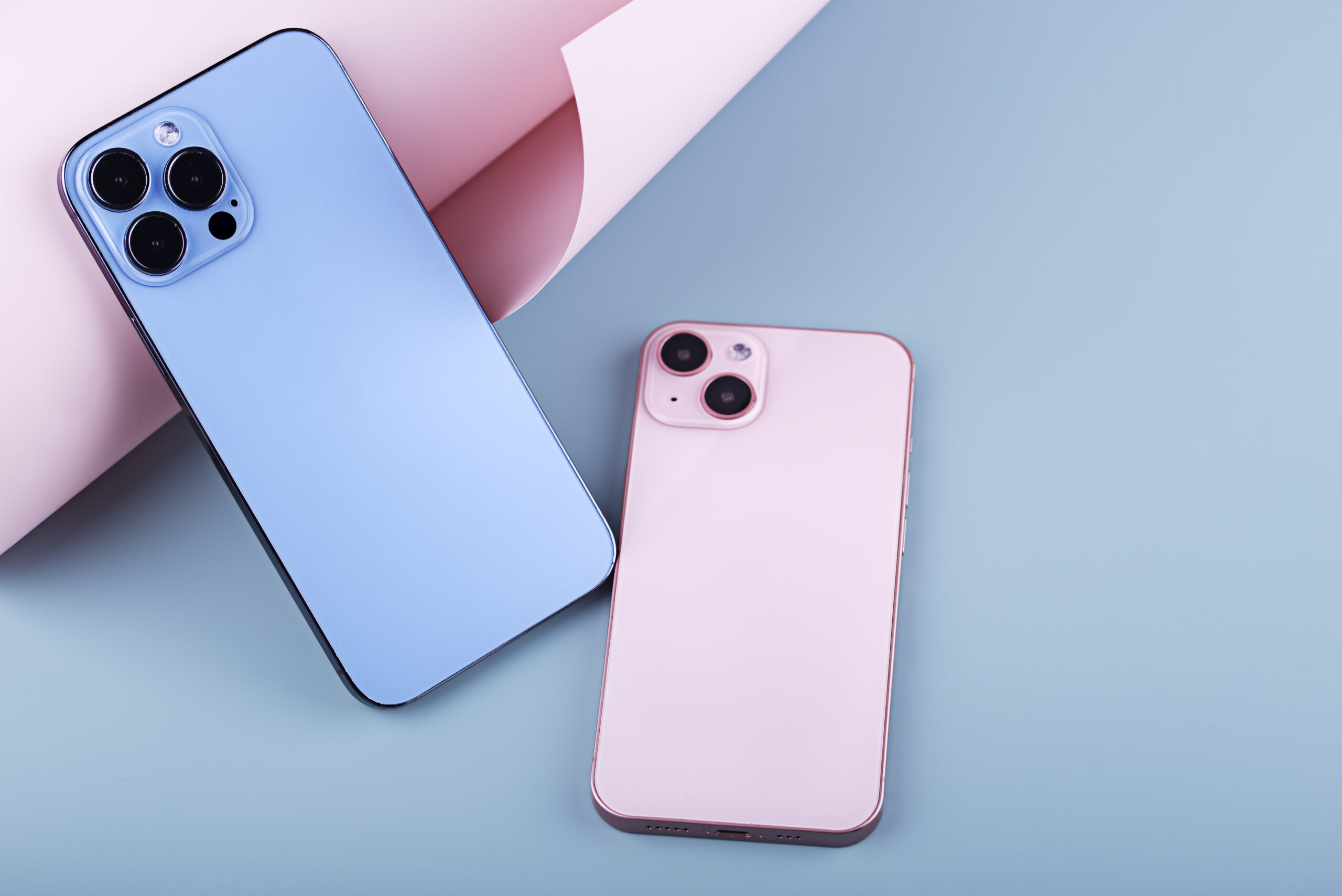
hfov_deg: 19.4
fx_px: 3916
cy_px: 448
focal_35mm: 105
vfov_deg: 13.1
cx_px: 671
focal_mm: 105
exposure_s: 1/100
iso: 100
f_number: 9
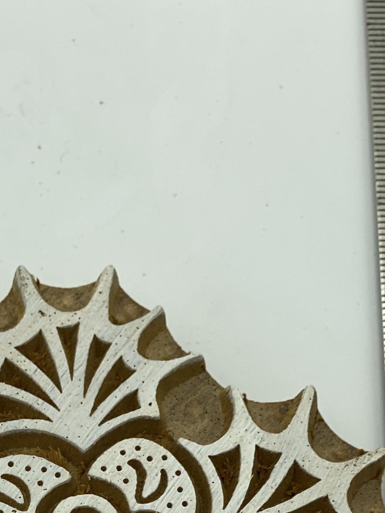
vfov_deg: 15.1
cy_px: 607
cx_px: 77
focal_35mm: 126
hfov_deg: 11.7
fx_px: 1869
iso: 20
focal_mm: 6
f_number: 2
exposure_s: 1/666
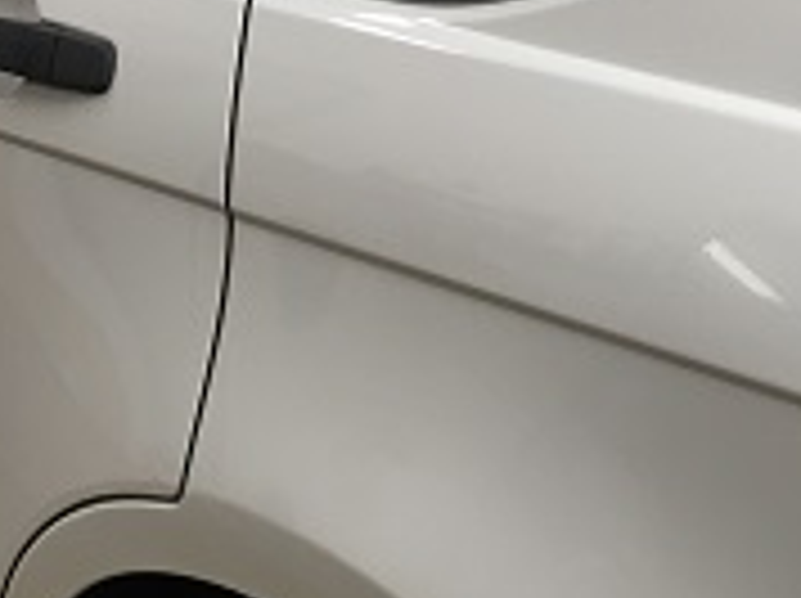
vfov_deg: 19.1
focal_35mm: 75
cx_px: 284
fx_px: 1733
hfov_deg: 25.9
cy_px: 29
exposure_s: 1/30
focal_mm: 4.15
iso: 50
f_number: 2.2
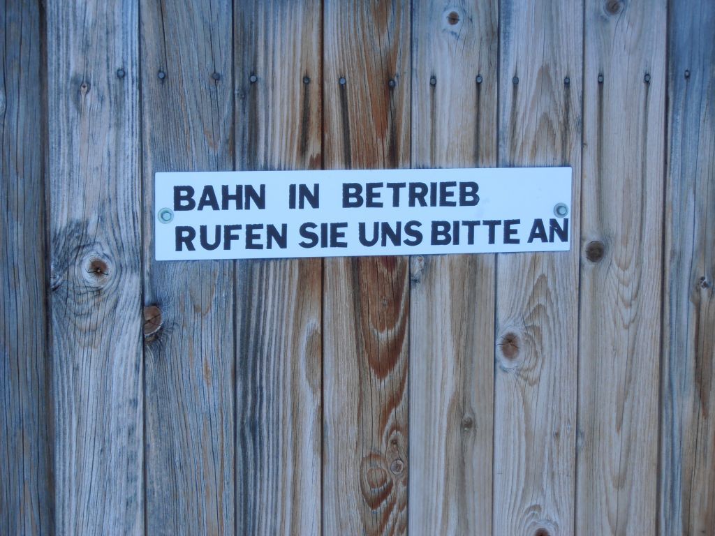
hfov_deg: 17.7
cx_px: 358
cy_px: 268
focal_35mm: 111
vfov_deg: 13.3
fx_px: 2293
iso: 80
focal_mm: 19.64
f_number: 5.5
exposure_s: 1/100
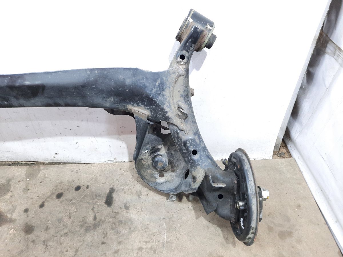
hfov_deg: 69.4
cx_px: 172
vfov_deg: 54.9
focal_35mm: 25
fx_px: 248
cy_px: 128
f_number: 2
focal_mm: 4.6
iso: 320
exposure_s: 1/33
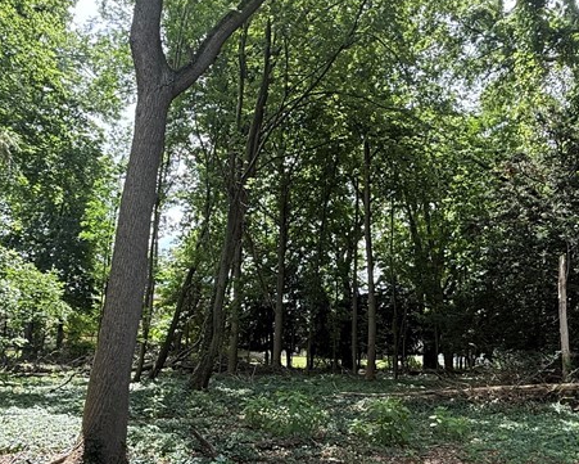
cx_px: 299
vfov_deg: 46.7
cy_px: 292
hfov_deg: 57.2
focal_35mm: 31
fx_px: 531
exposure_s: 1/199
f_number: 2.2
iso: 64
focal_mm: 2.22
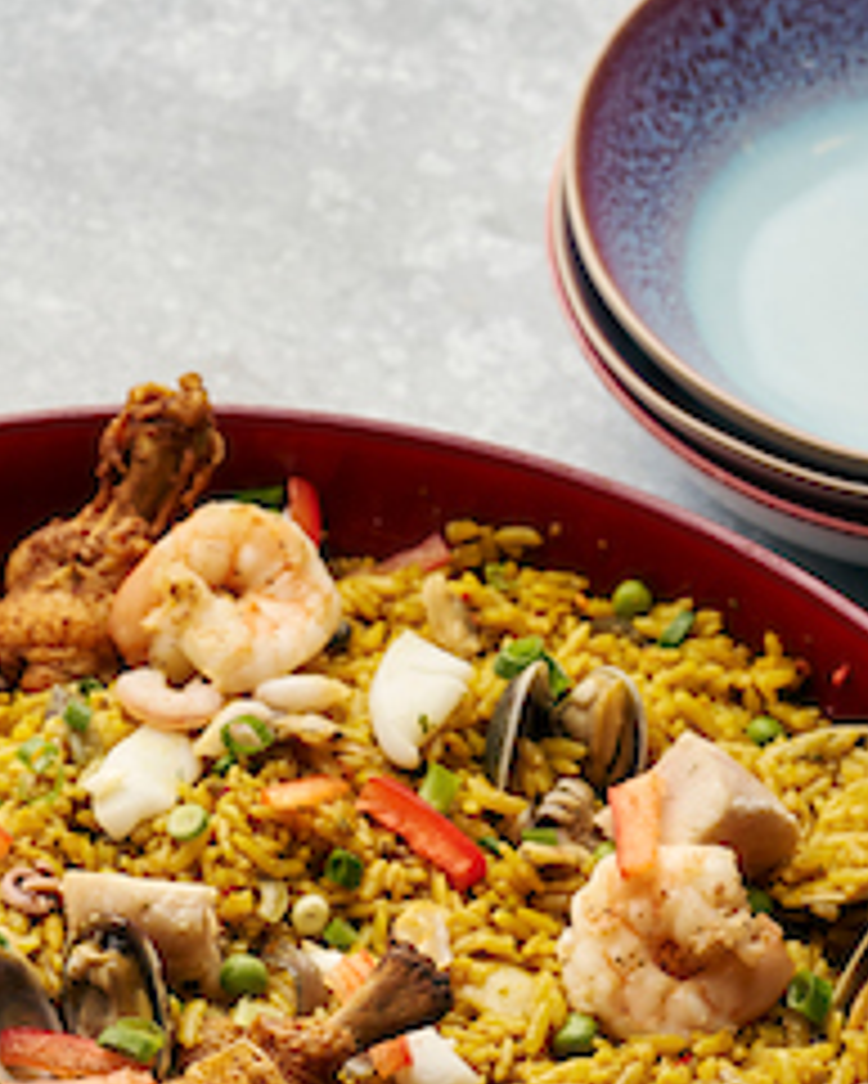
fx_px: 3755
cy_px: 1232
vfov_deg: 15.9
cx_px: 270
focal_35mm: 117
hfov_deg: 13.2
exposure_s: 1/125
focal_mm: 50
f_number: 5.6
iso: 200
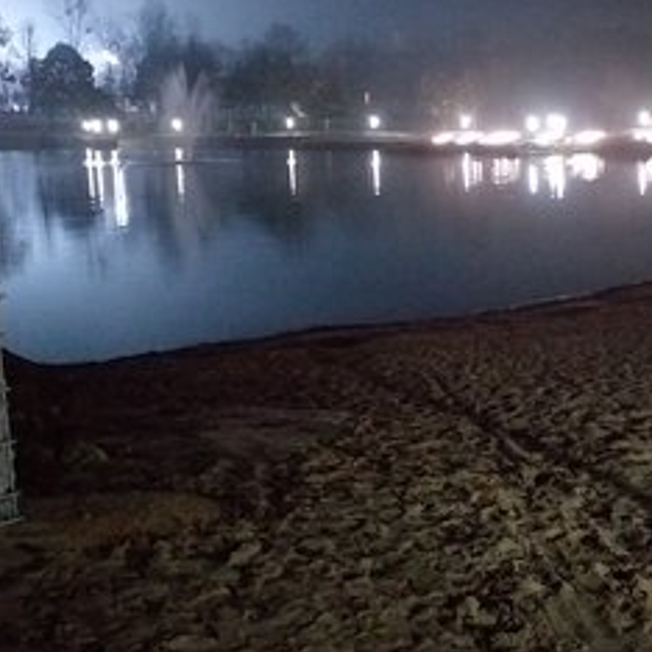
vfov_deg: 36.8
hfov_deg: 35.1
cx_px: 557
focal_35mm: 46
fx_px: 980
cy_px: 309
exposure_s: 1/10
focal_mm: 3.6
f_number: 1.9
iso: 1600
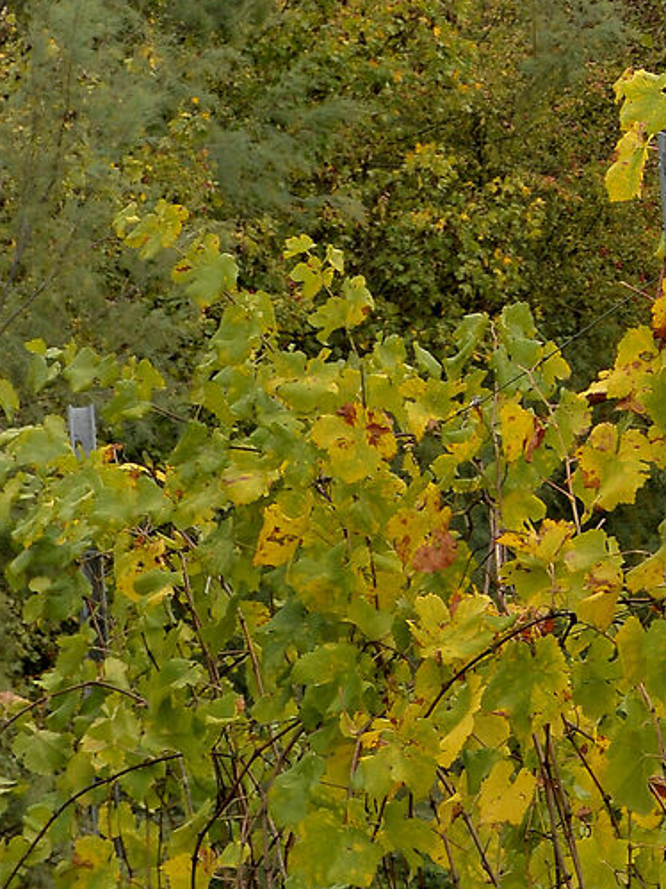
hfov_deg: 6.8
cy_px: -52
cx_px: 1275
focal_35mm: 213
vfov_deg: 9.2
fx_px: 5466
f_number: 11
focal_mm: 46
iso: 200
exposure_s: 1/125
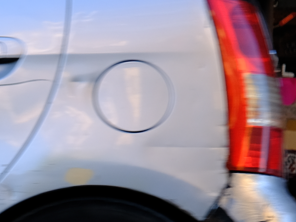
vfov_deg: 5.3
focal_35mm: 277
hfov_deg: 6.7
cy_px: 291
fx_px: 2369
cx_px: -453
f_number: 4
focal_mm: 37.6
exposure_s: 1/125
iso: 250
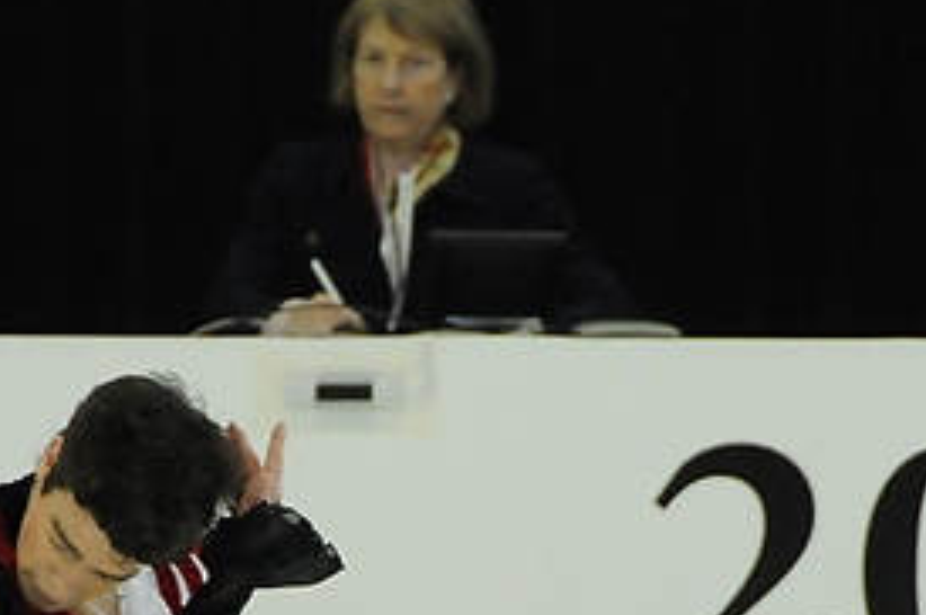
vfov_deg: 1.8
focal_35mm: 744
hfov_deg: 2.8
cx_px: 365
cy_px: 634
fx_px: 19114
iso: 3200
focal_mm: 170
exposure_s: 1/800
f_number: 5.6
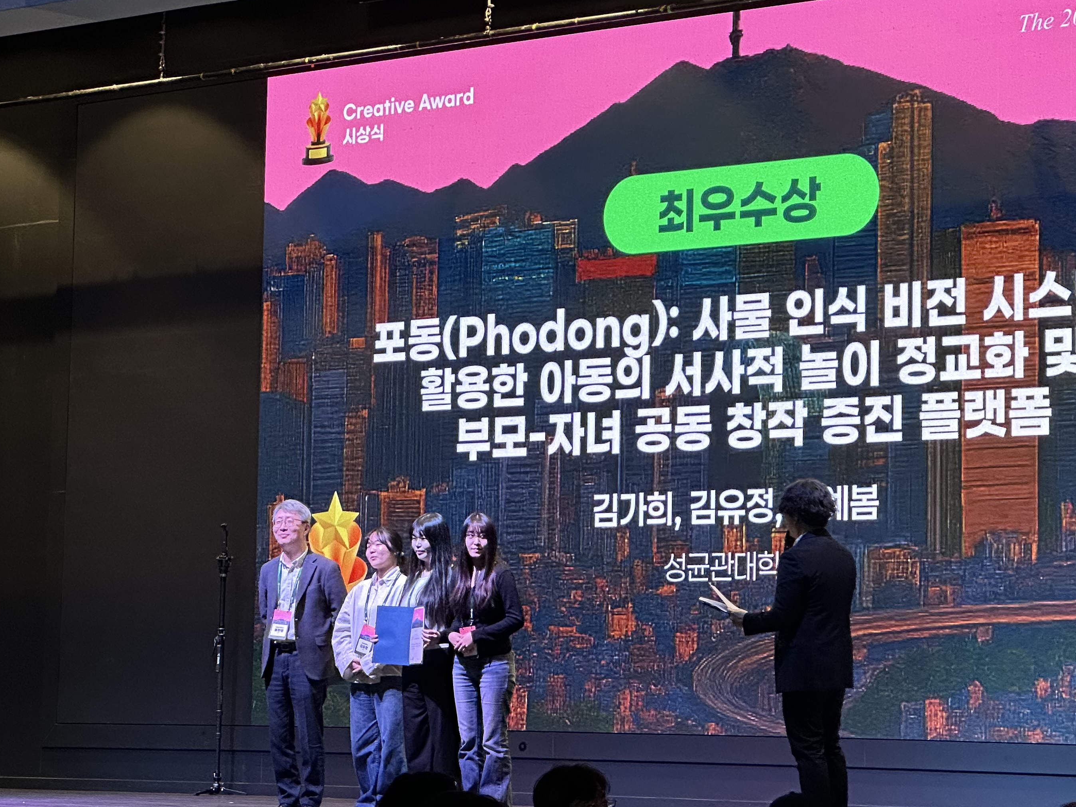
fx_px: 3575
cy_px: 294
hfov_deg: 17.1
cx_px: 587
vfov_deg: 12.9
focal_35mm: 115
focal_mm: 9
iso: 400
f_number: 2.8
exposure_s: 1/60
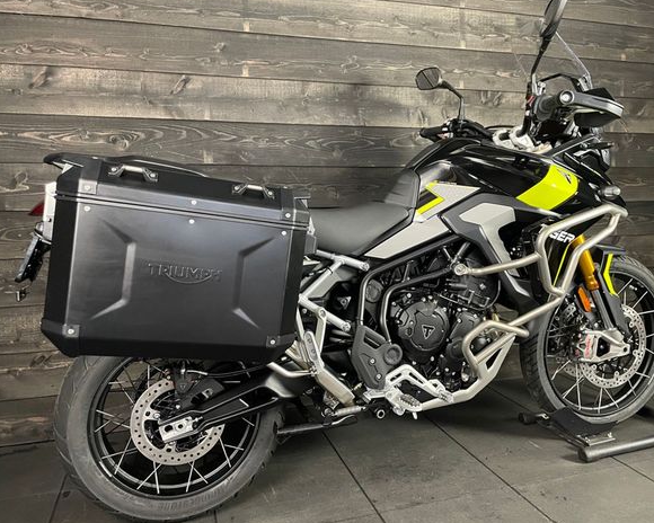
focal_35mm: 28
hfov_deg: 62.2
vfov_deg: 51.5
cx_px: 339
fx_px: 542
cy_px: 258
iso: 640
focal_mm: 4.2
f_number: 1.6
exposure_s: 1/33
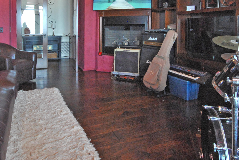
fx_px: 186
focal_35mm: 28
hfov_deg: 65.4
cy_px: 35
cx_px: 113
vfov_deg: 44.5
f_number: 9
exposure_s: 1/8
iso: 800
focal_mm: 10
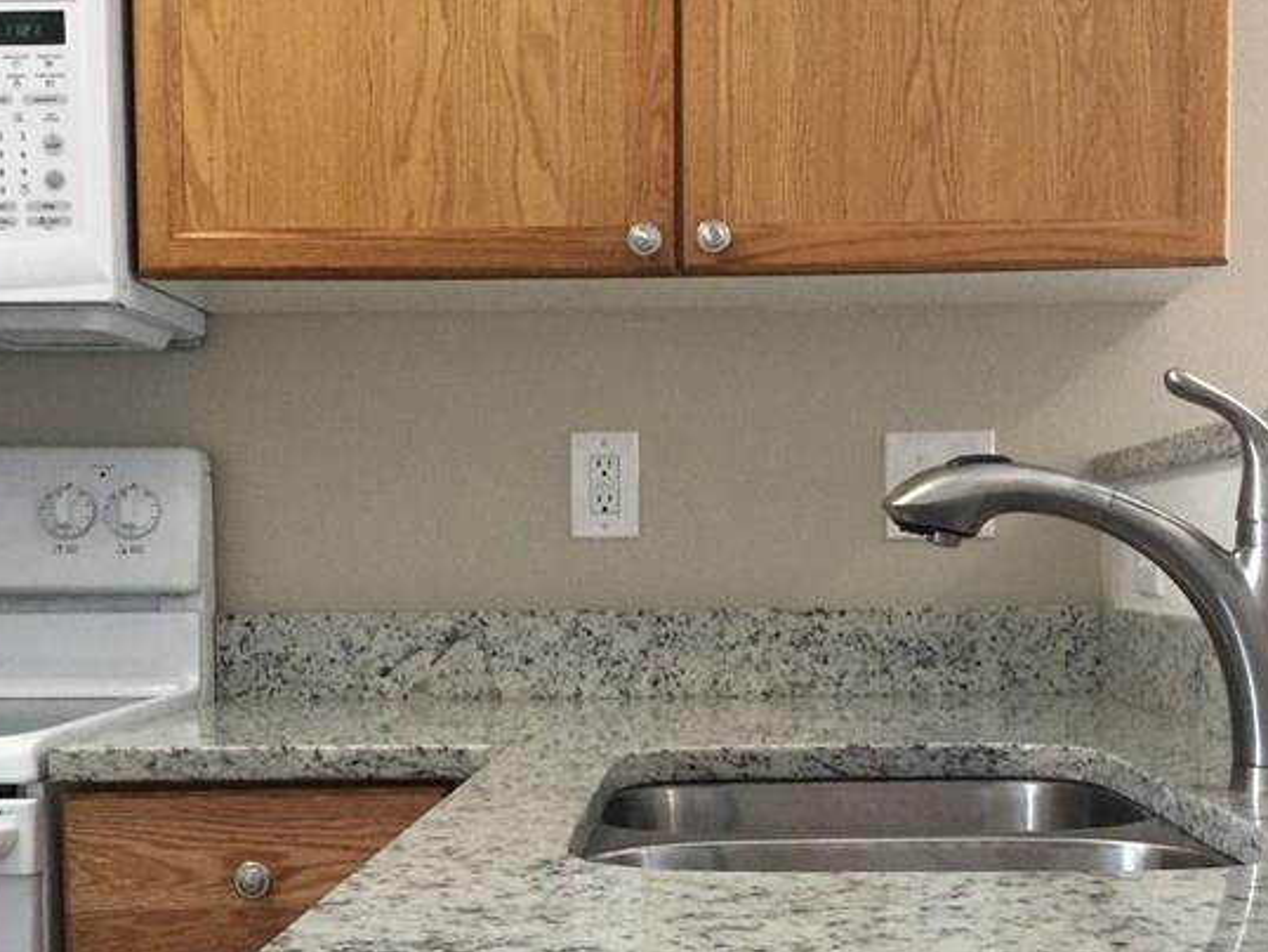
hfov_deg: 32.7
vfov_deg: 24.6
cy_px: 672
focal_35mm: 59
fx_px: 2162
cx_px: 679
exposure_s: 1/30
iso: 50
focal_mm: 3.3
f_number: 2.4
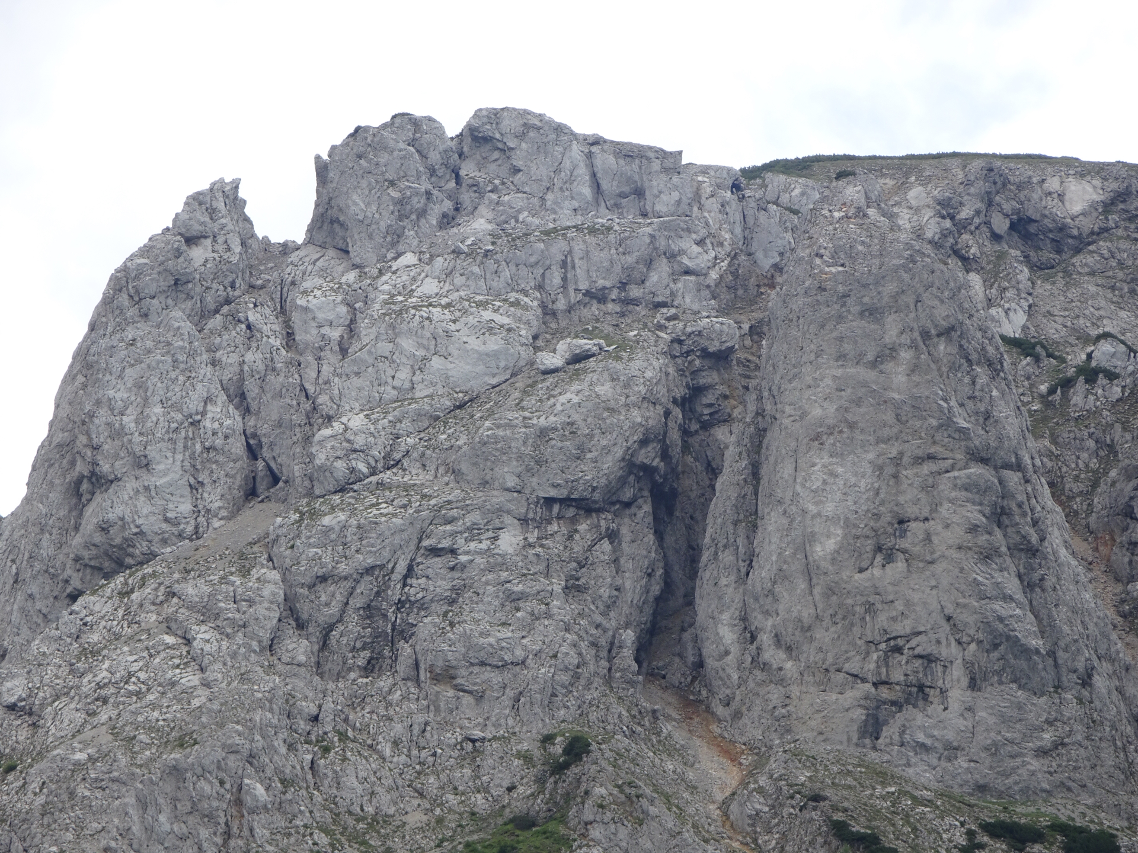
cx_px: 569
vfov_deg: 5.3
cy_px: 426
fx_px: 9205
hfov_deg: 7.1
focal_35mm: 280
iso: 80
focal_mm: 47.87
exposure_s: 1/250
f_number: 6.3
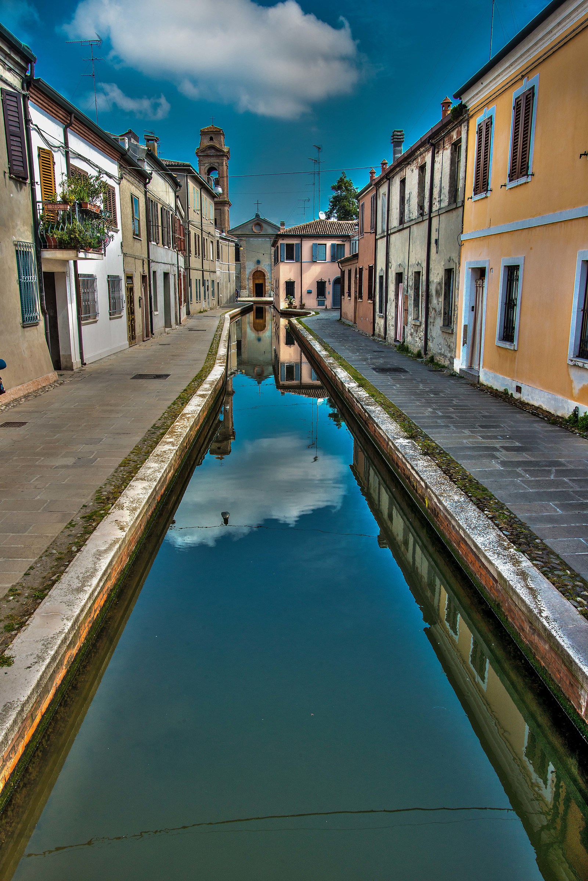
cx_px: 294
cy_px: 440
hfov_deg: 41.1
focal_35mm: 32
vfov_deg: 58.7
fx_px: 784
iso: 250
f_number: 14
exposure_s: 1/100
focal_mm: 32
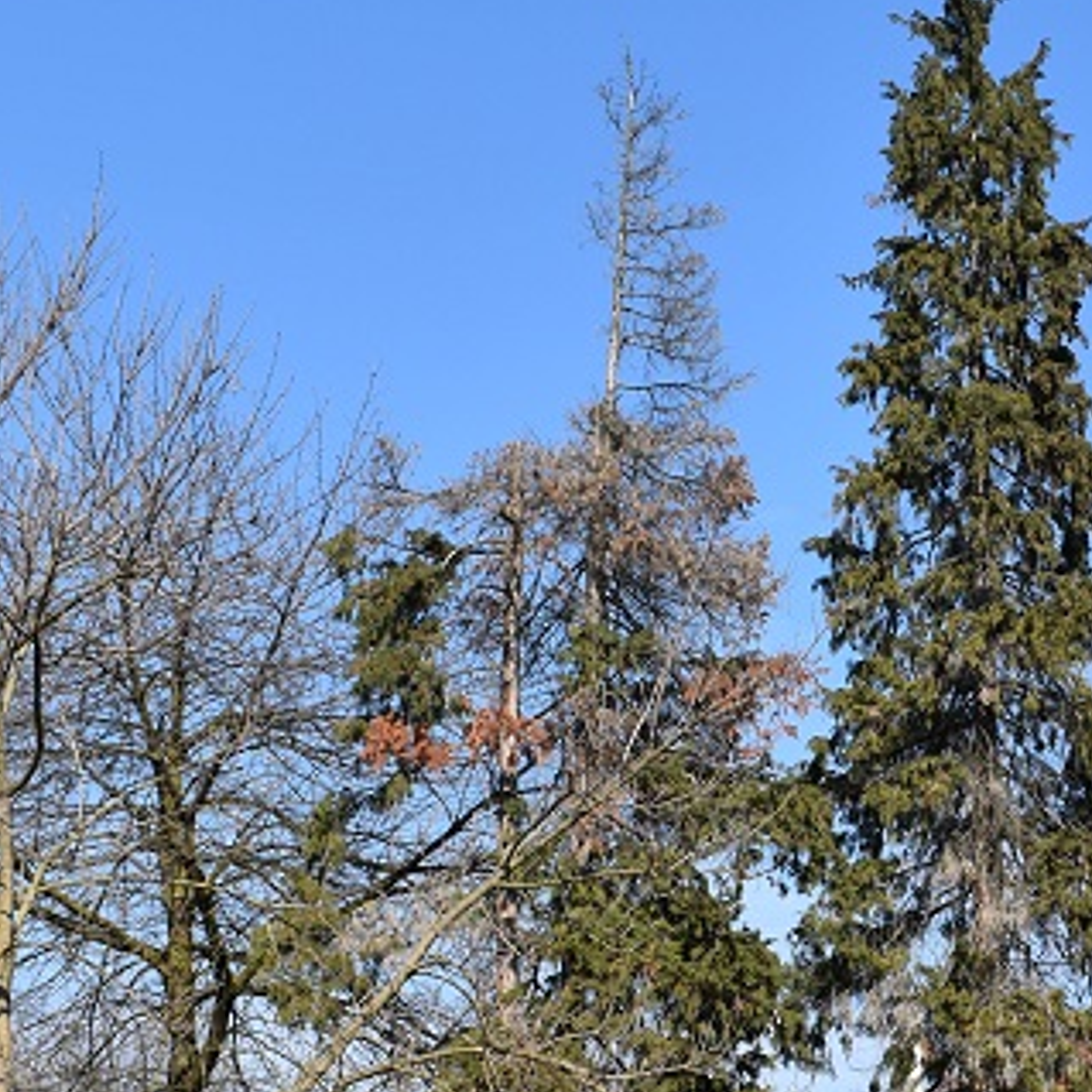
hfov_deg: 21.3
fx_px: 2820
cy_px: 866
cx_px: 1030
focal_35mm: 79
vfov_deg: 21.7
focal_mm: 22
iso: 200
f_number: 10
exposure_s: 1/400
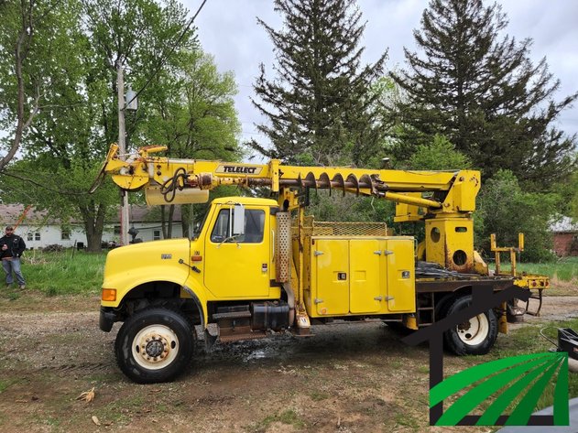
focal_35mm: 23
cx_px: 289
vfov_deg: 58.9
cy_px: 216
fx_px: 384
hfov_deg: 73.9
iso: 20
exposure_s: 1/679
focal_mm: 5.4
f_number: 1.8
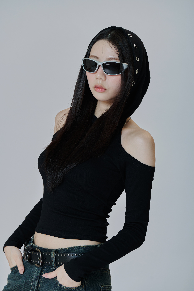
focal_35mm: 140
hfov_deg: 9.8
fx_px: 1133
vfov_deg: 14.7
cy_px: 146
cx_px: 97
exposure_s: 1/200
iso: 400
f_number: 5.6
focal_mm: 140
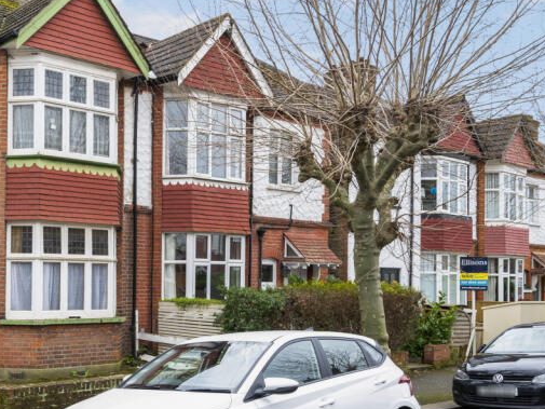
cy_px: 202
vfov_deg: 37.8
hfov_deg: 45.6
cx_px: 82
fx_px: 598
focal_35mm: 38
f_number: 8
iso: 400
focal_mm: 19.5
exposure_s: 1/60
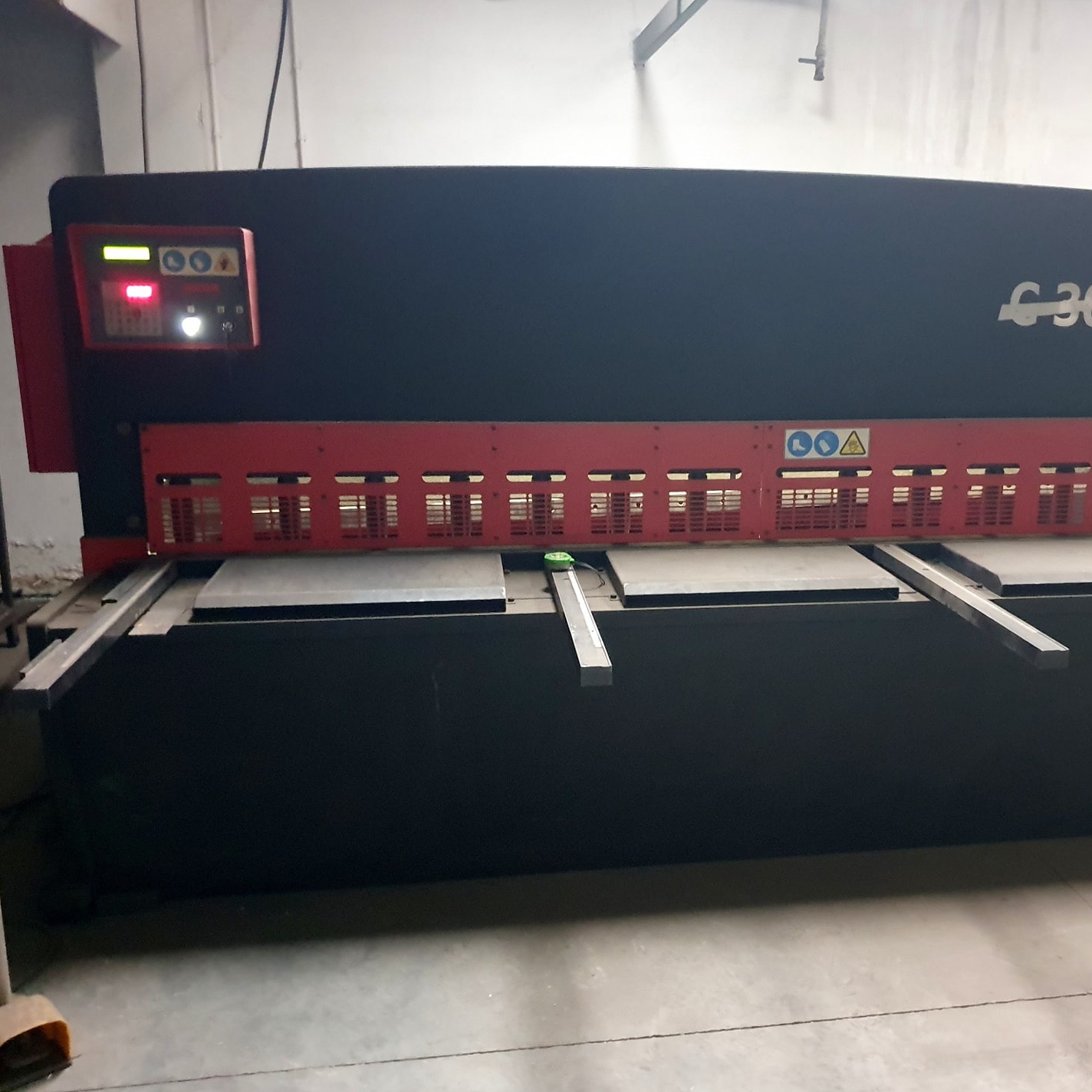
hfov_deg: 52.2
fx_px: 1106
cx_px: 646
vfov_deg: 52.5
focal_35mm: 31
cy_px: 544
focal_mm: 4.32
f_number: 1.5
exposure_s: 1/10
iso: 800
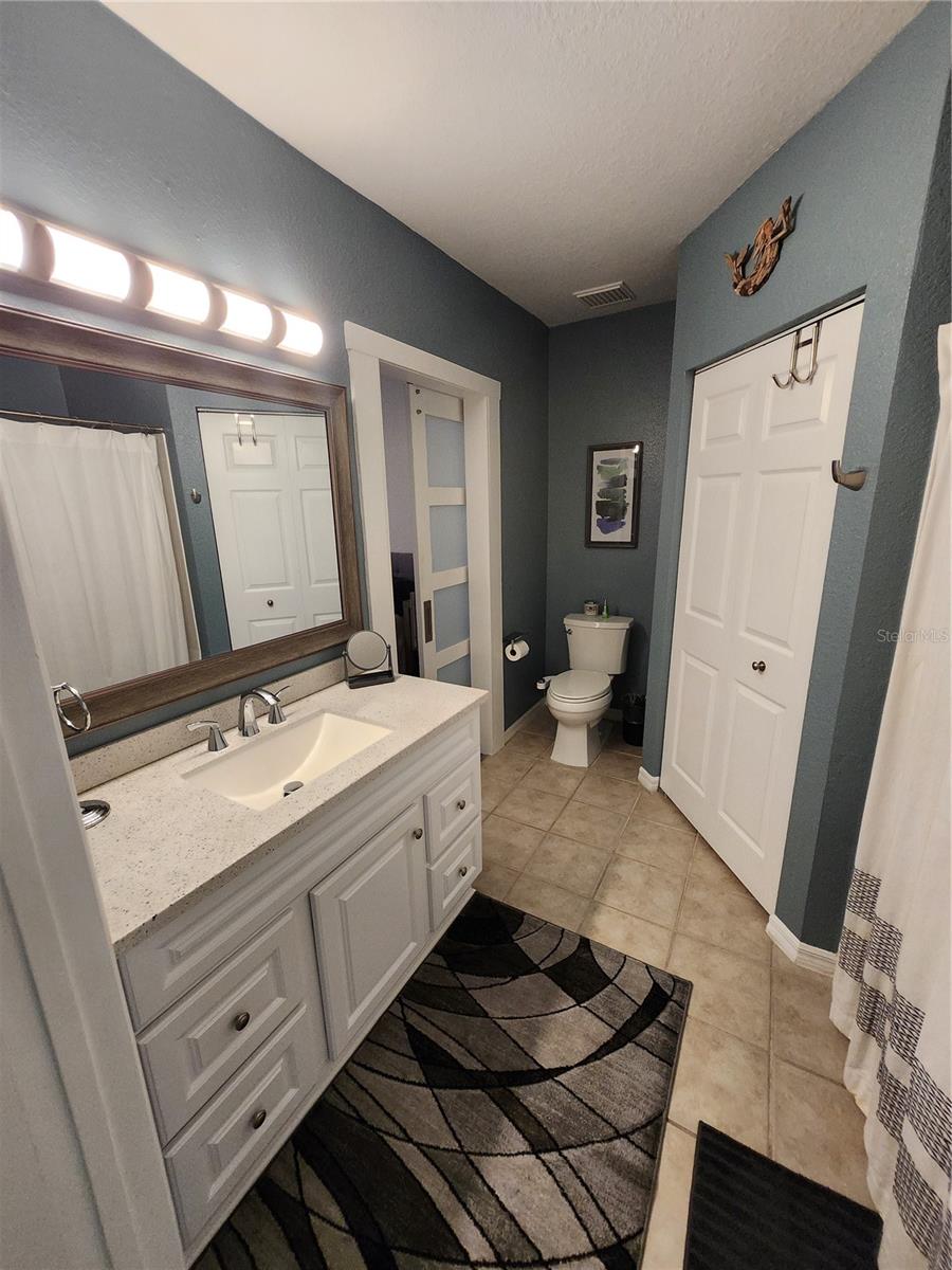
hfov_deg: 89.9
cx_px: 476
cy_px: 635
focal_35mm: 13
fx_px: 477
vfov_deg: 106.2
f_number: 2.2
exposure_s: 1/60
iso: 200
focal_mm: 1.74
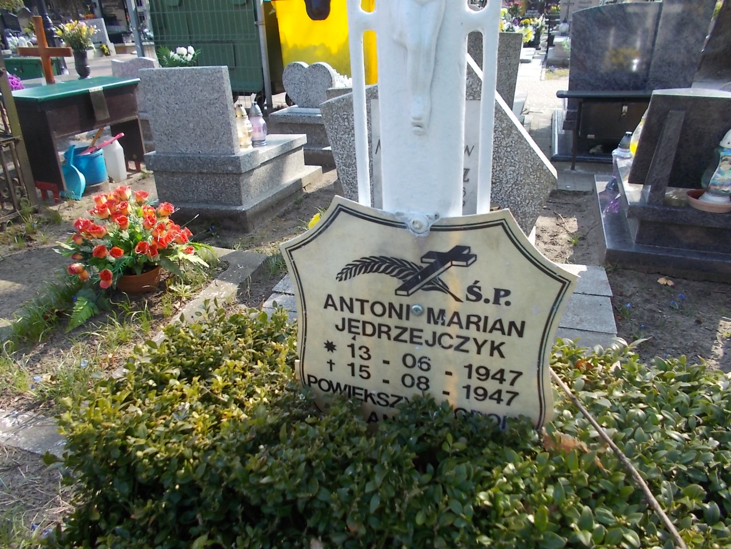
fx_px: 549
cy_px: 274
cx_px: 366
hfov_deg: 67.3
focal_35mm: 26
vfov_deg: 53.1
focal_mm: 4.6
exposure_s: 1/250
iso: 80
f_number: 3.2
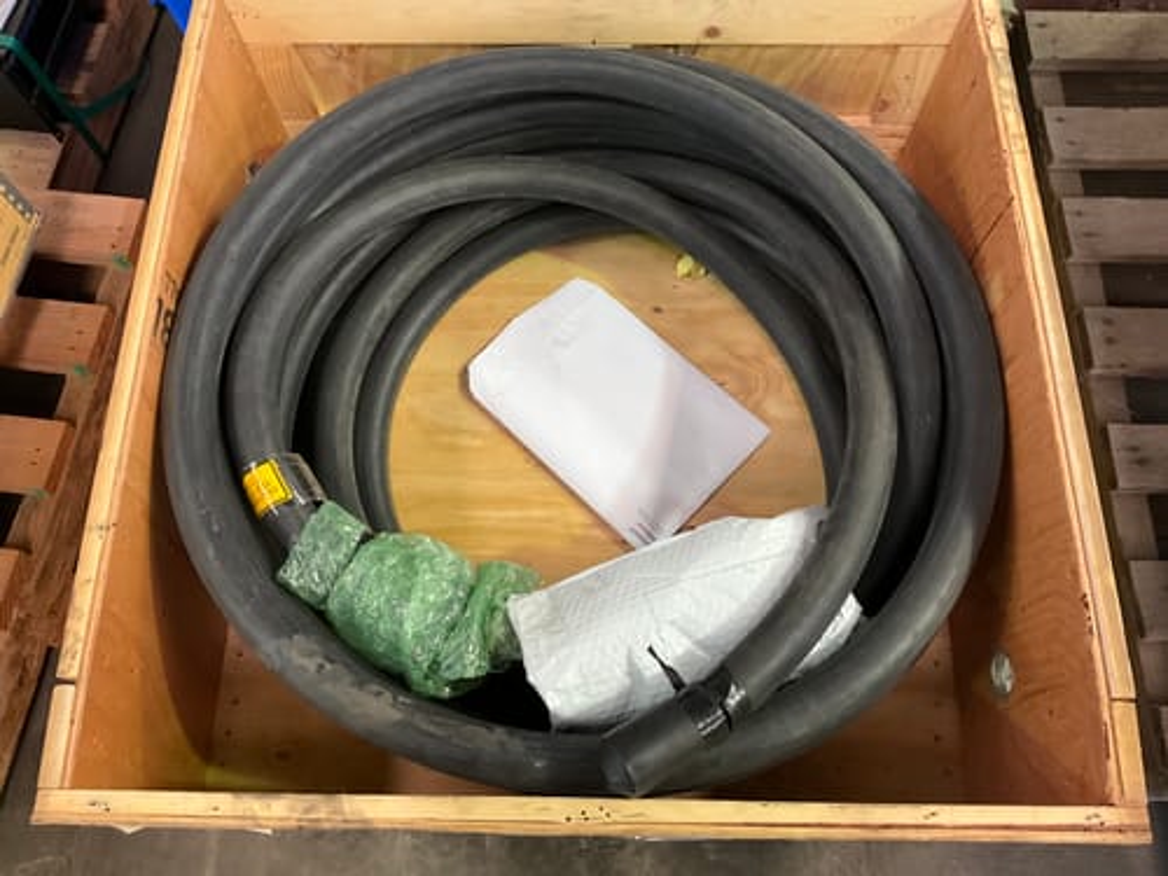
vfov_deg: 48.2
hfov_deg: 61.7
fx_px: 979
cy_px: 438
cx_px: 584
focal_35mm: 29
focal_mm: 3
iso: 200
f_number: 1.8
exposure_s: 1/33
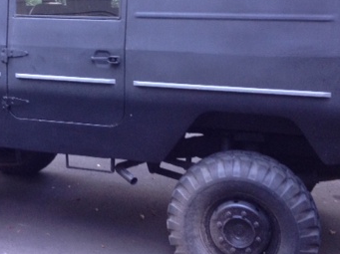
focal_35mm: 62
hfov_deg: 31.0
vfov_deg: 23.4
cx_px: 118
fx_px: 608
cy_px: 73
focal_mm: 4.12
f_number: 2.4
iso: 160
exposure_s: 1/20
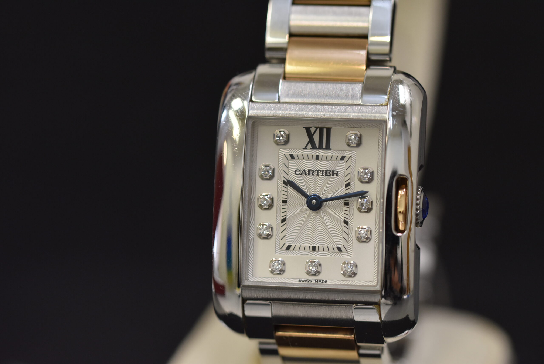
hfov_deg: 15.2
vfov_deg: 10.2
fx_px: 2041
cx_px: 272
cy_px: 182
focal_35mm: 135
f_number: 5.6
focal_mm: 90
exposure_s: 1/125
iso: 640
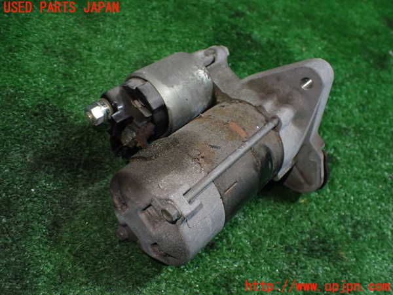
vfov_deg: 46.8
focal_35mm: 30
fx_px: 341
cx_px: 196
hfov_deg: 60.0
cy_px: 148
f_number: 2.3
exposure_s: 1/125
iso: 640
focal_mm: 5.4
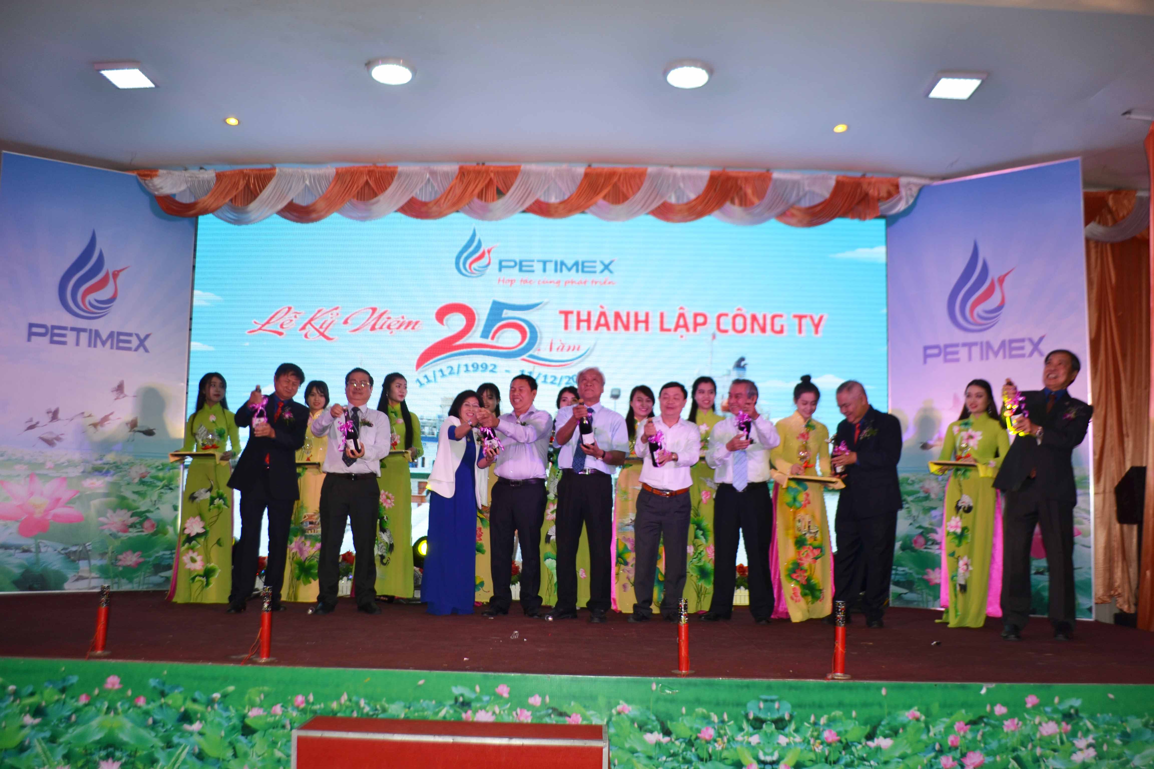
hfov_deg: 61.9
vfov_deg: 43.6
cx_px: 577
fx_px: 962
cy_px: 384
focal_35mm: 30
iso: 100
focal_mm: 20
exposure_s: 1/60
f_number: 3.8
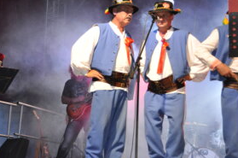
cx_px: 87
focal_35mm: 88
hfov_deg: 23.1
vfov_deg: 15.4
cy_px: 54
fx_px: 581
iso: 800
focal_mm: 42
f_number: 4.5
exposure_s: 1/125
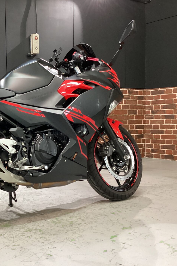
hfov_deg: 29.0
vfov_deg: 44.5
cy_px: 134
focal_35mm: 44
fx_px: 324
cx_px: 11
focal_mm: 3.3
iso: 400
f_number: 2.4
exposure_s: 1/40
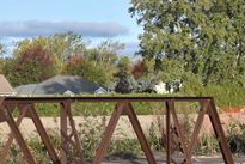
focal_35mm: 150
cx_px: 16
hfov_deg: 13.5
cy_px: 127
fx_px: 1022
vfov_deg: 9.1
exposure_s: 1/500
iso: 800
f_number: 11
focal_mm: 32
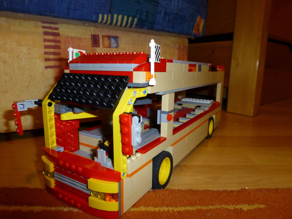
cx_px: 146
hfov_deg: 69.4
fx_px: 211
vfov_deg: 54.9
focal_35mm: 25
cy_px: 110
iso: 500
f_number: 3.3
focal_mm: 4.3
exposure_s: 1/60
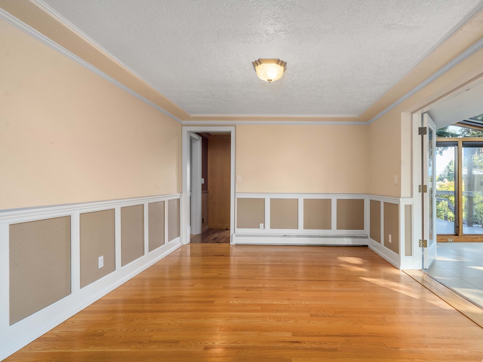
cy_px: 187
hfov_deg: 87.0
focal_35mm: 18
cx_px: 280
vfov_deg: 71.6
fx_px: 251
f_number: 8
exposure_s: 1/10
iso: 1000
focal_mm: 16
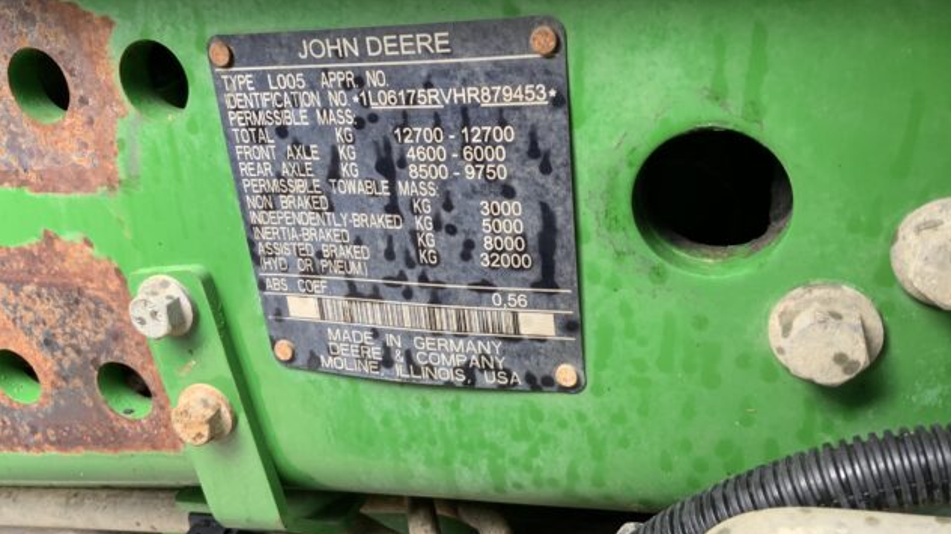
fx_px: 807
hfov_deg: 61.0
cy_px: 239
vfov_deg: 36.6
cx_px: 480
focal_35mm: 32
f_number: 1.8
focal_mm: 3
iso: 50
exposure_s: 1/122
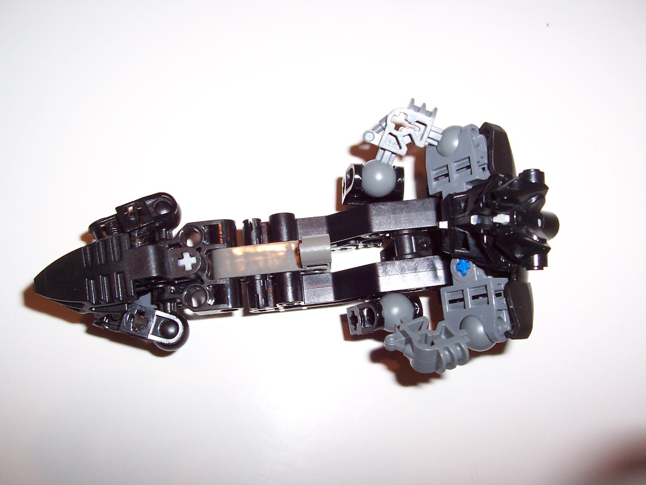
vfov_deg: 38.7
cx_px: 323
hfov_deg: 50.1
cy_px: 242
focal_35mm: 37
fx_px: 690
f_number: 2.8
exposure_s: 1/60
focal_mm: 5.6
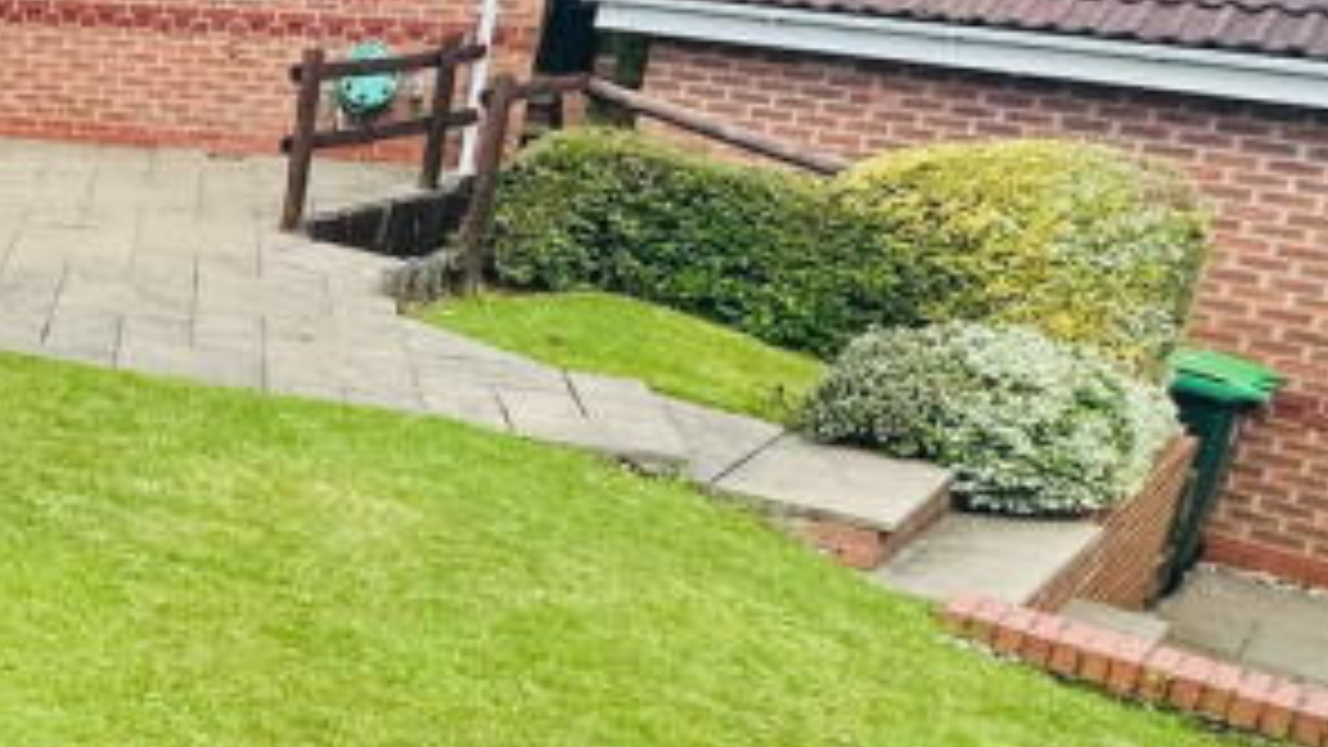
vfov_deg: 22.6
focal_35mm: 53
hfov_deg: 31.1
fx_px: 1866
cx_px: -369
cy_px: 387
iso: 40
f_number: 2.2
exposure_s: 1/456
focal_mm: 2.22
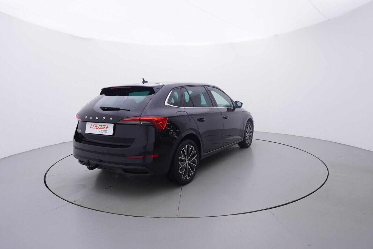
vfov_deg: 56.2
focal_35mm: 22
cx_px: 186
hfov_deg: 77.3
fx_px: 233
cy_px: 124
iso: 200
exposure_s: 1/80
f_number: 5
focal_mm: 15
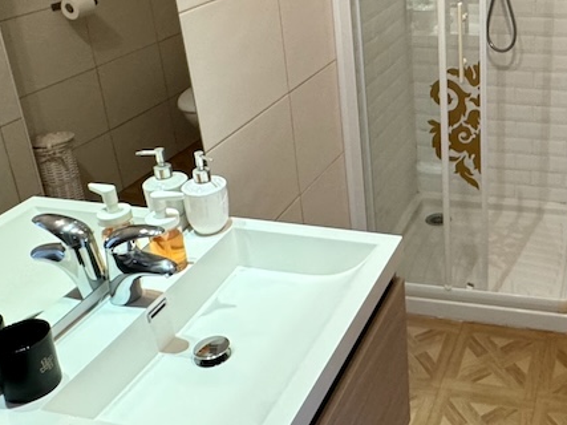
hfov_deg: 41.7
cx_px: 494
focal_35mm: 42
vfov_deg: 33.6
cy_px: 106
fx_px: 688
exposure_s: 1/50
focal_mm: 2.22
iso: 250
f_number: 2.2
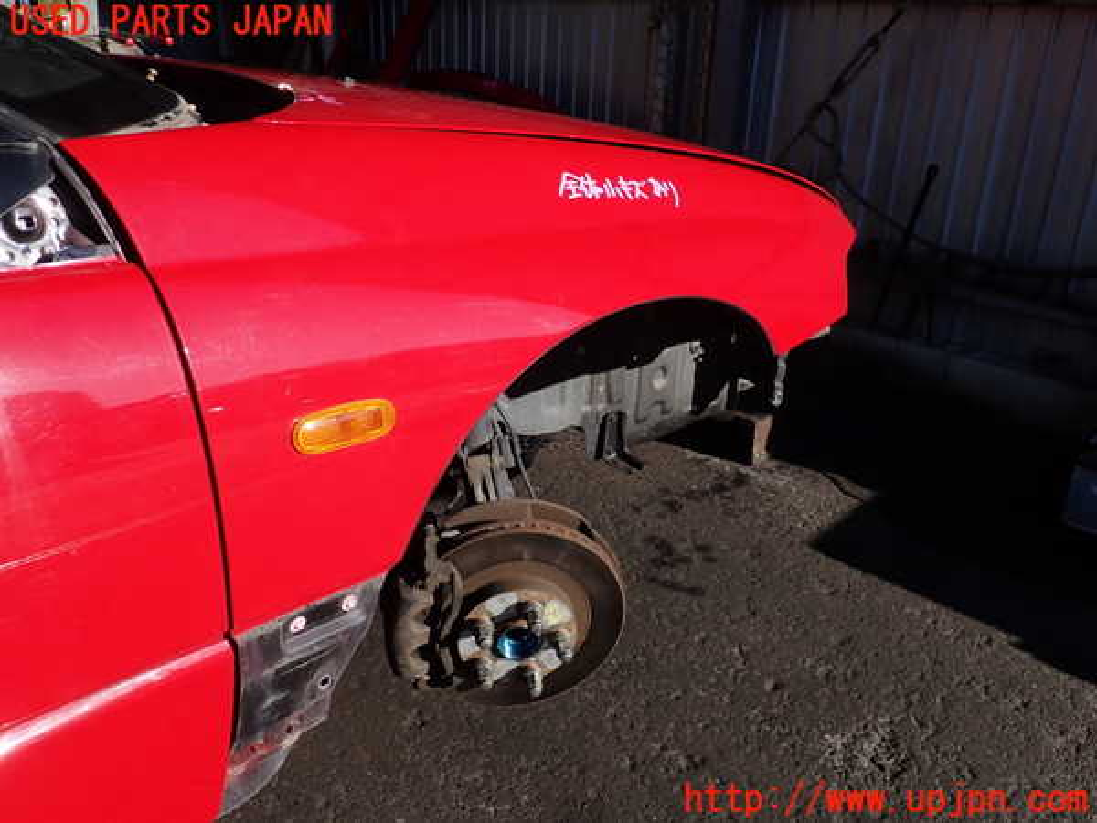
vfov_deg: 46.8
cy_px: 412
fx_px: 951
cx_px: 548
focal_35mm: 30
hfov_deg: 60.0
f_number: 3.2
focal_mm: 5.4
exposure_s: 1/1250
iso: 100
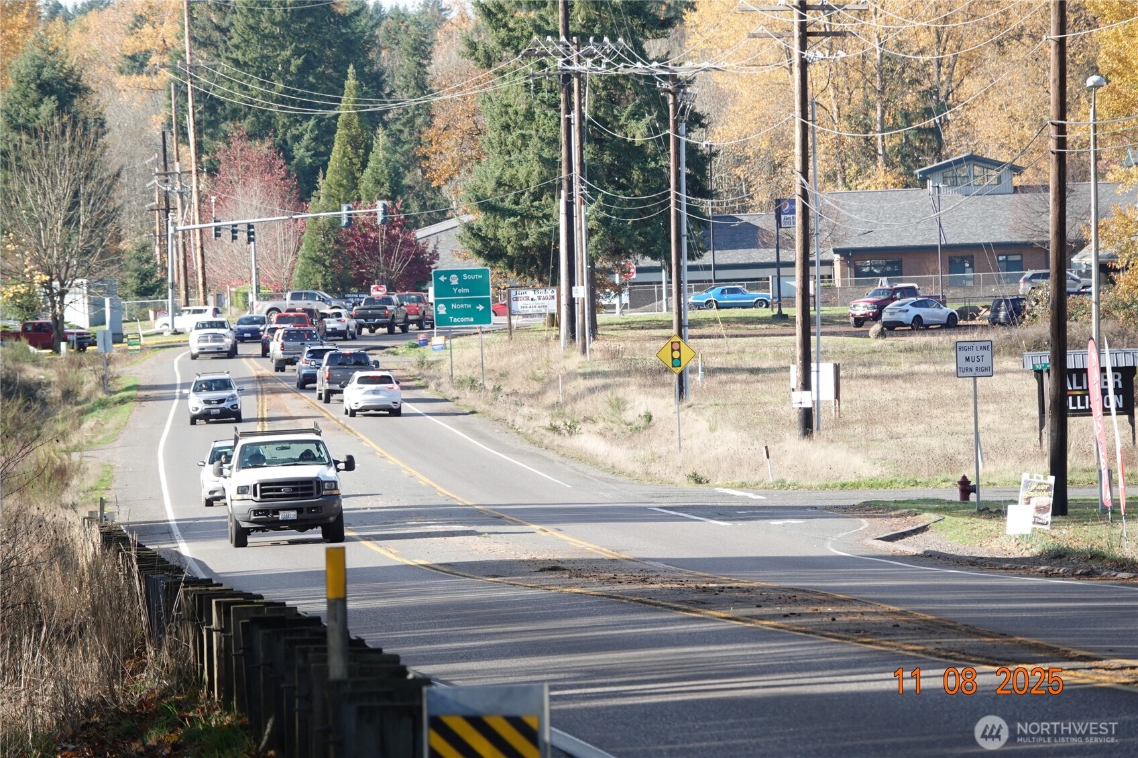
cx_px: 569
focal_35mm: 247
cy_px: 379
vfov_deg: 5.6
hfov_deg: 8.3
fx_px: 7807
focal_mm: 90.45
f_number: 4
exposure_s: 1/250
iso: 125
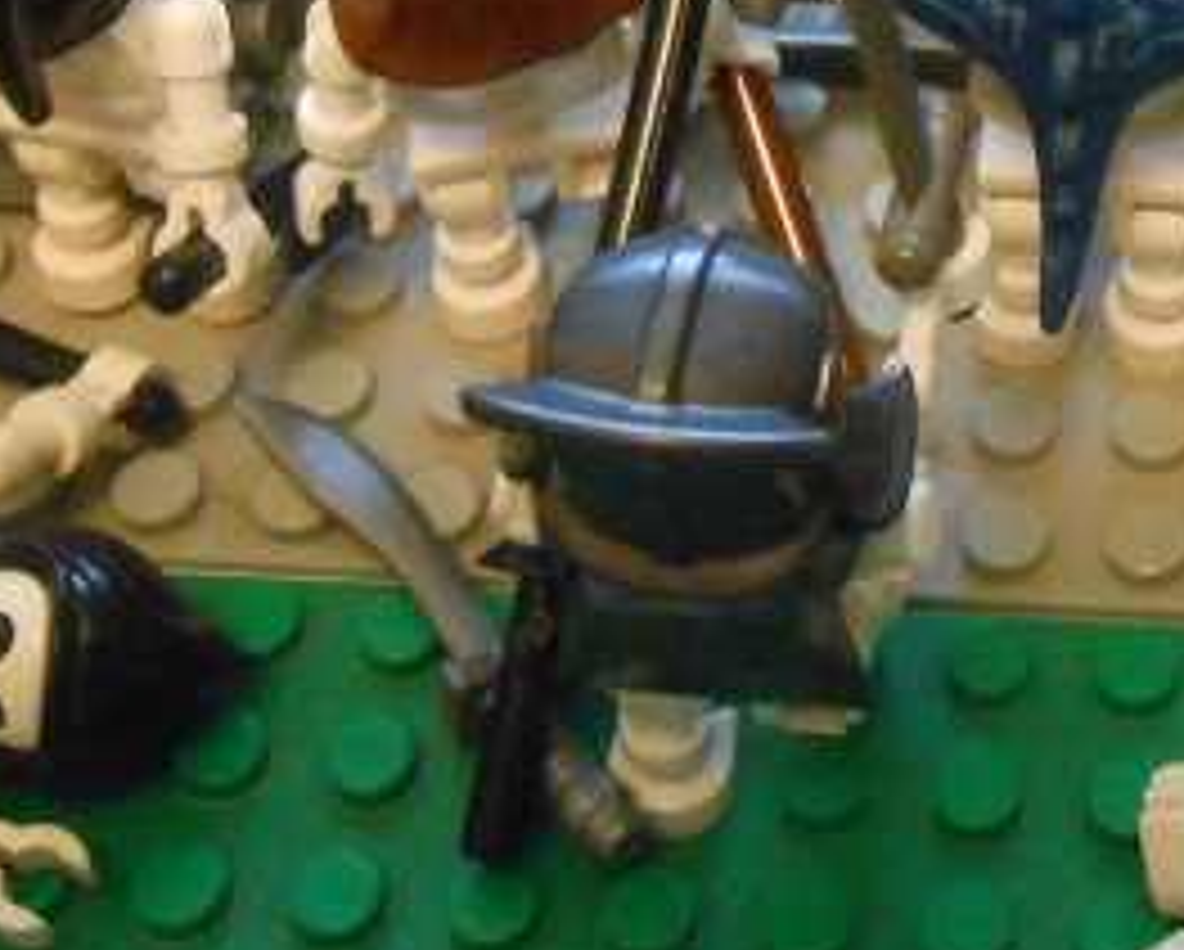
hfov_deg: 21.0
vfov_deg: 16.8
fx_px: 3122
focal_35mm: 89
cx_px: 1062
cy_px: -50
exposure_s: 1/5
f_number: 3.8
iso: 800
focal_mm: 5.3
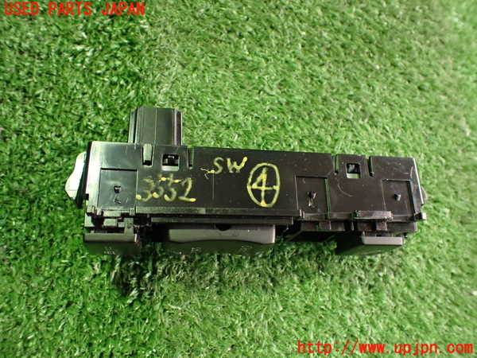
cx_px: 238
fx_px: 413
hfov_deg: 60.0
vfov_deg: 46.8
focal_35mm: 30
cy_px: 179
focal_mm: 5.4
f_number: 2.3
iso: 800
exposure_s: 1/40
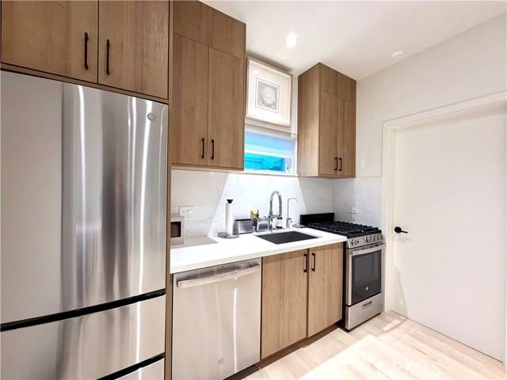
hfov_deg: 102.1
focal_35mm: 14
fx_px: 205
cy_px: 190
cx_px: 254
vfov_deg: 85.7
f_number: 2.2
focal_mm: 2.22
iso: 200
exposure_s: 1/60
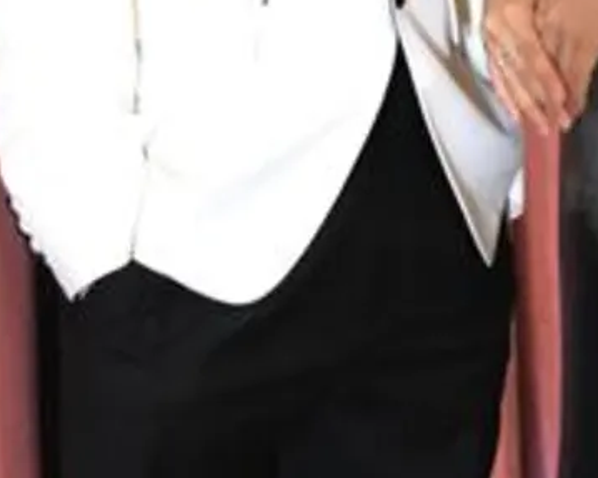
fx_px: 2389
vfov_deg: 11.1
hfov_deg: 14.2
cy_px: -187
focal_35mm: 135
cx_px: 425
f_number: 4.3
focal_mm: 29.3
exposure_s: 1/40
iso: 12800
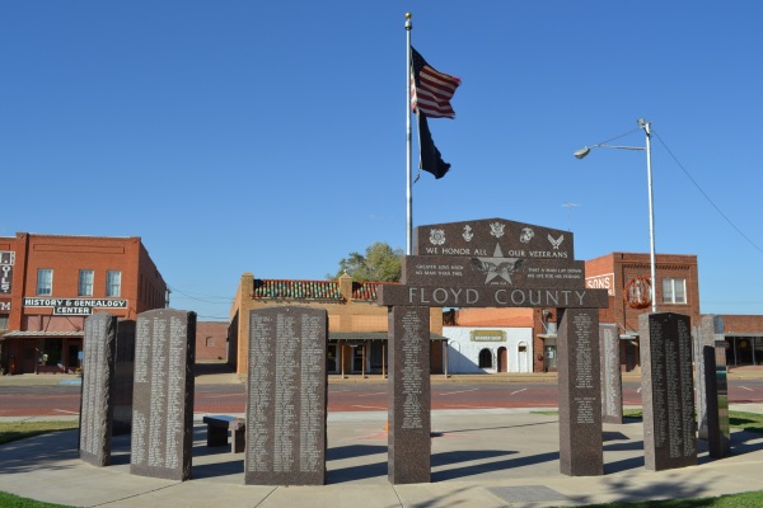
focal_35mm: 33
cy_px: 254
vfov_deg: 40.0
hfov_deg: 57.2
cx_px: 382
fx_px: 699
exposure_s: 1/250
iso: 100
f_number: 8
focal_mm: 22
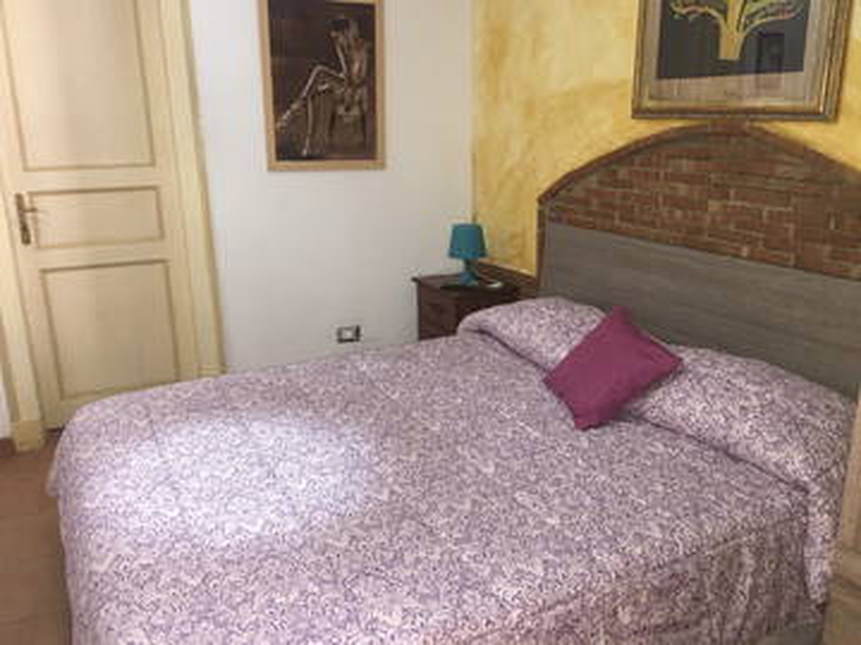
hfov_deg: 61.7
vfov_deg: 48.2
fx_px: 721
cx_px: 430
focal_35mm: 29
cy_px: 322
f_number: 2.2
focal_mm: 4.15
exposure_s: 1/33
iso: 200
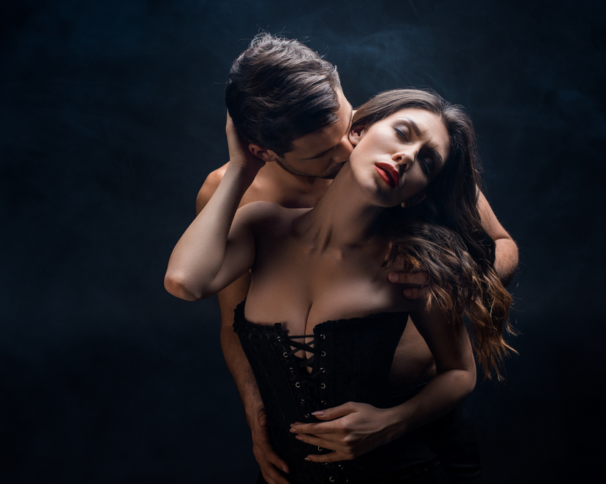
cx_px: 282
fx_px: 1022
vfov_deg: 26.7
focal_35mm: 57
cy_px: 242
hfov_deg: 33.0
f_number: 5.6
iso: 80
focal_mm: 50
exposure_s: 1/200
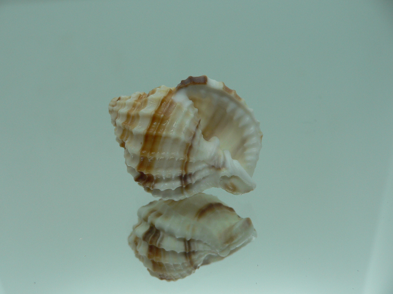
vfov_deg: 37.7
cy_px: 150
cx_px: 181
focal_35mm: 38
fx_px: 431
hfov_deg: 48.9
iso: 80
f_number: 2.8
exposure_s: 1/80
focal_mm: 4.6
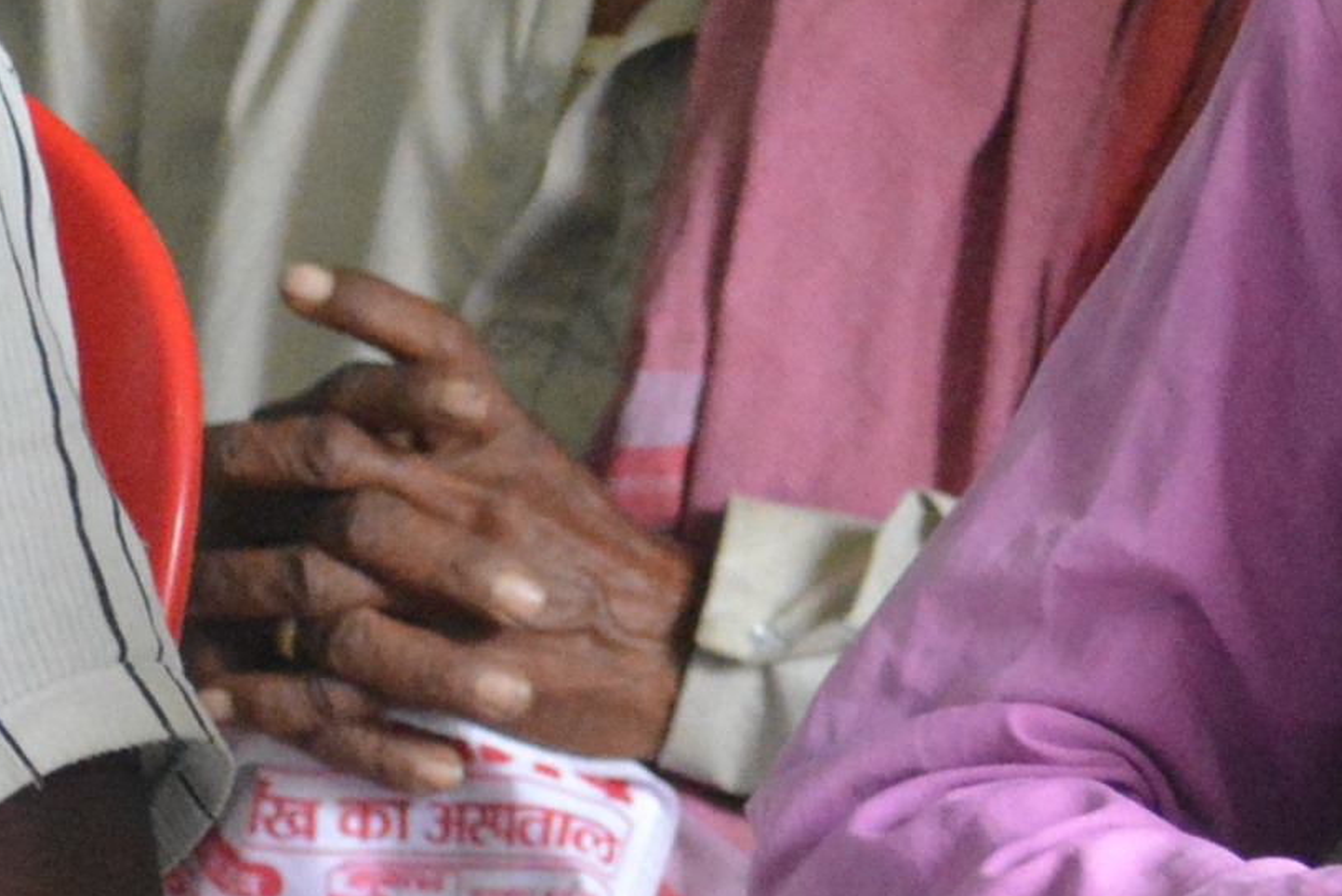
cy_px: -28
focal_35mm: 622
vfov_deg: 2.2
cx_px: -172
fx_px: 23189
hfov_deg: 3.3
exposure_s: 1/125
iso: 2500
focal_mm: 75
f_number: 25
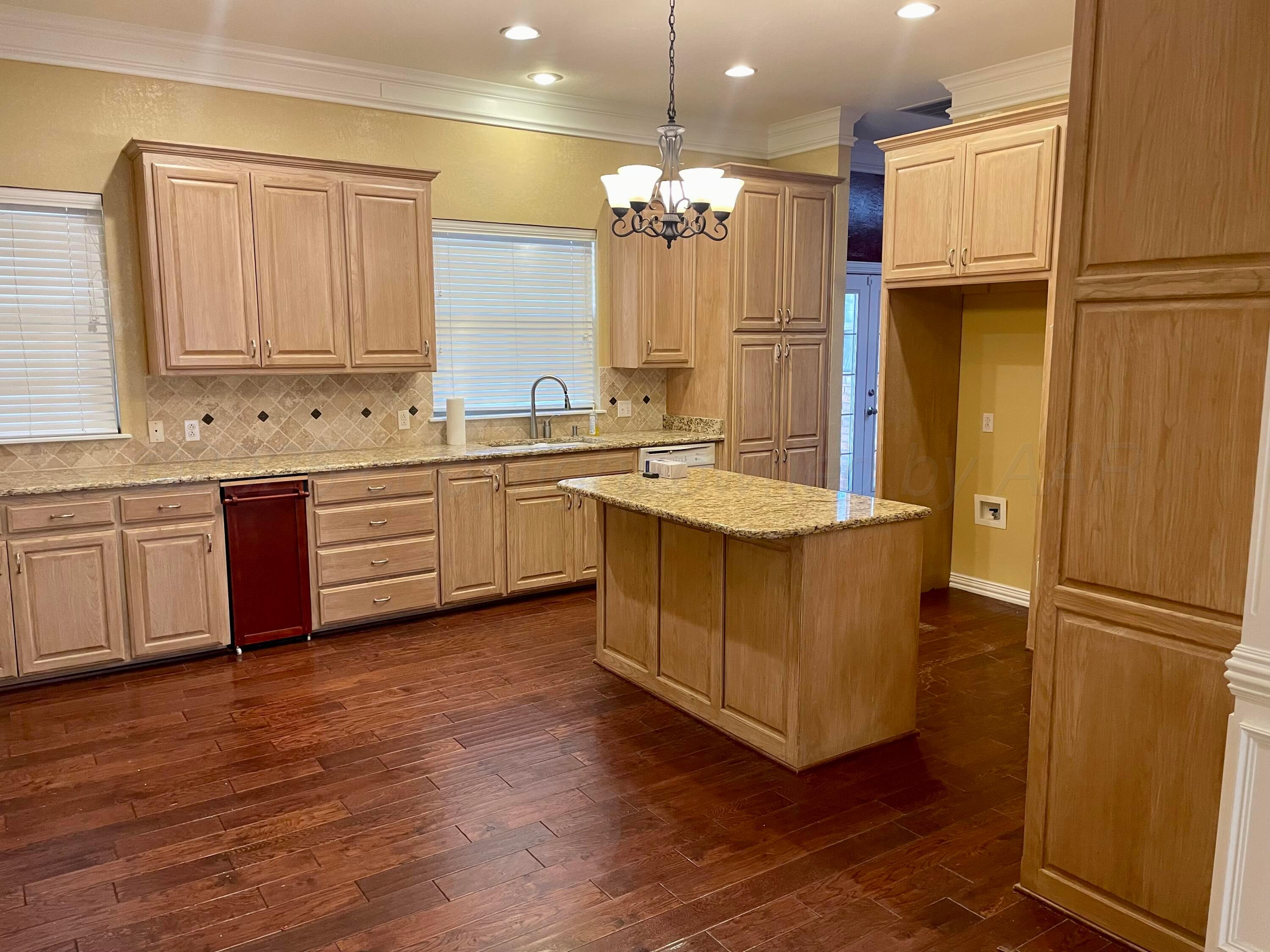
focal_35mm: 26
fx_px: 954
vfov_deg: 53.1
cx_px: 635
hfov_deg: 67.3
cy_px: 476
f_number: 1.6
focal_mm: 4.2
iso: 200
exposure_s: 1/60
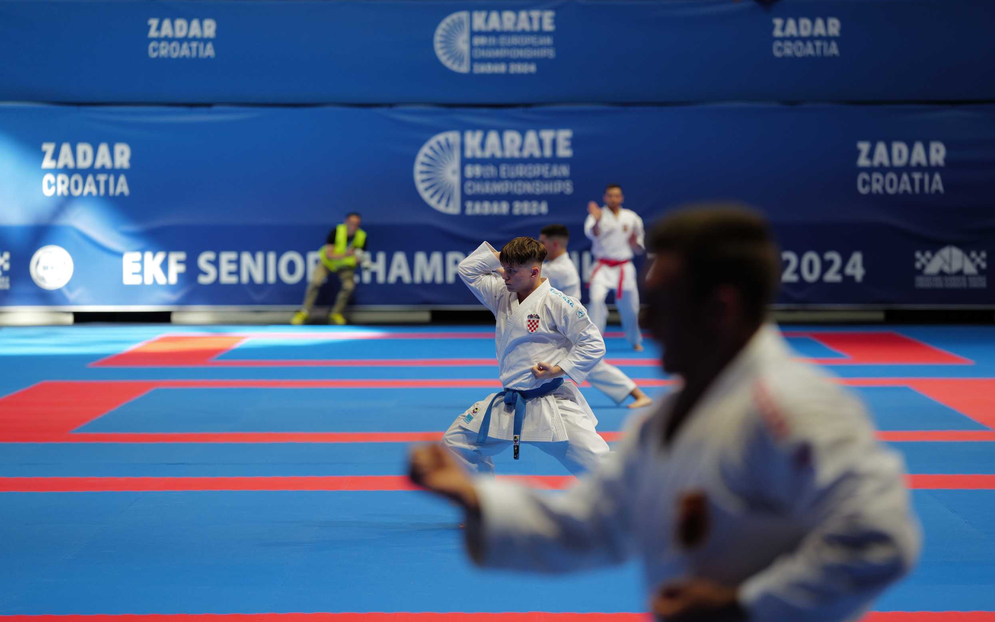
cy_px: 329
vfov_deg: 9.5
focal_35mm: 138
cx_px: 496
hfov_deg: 15.1
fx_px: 3742
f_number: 2.8
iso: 640
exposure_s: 1/500
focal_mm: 135
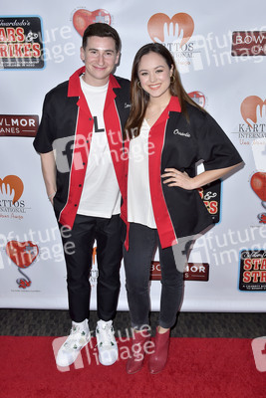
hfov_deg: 38.9
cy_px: 199
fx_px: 376
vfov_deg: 55.8
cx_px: 133
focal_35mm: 34
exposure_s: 1/250
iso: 320
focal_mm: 34
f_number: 7.1
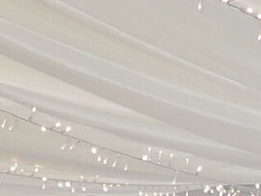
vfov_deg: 6.2
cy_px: 578
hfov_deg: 8.9
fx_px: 1674
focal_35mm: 222
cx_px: 60
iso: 180
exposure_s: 1/40
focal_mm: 6.6
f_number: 2.8
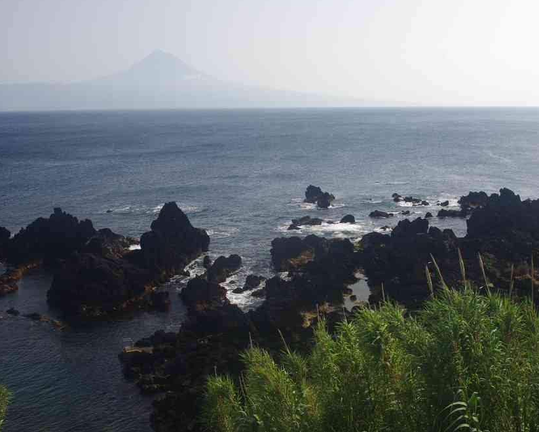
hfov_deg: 44.7
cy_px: 214
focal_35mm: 41
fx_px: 654
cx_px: 304
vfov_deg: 36.5
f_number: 11
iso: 200
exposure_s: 1/100
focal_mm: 24
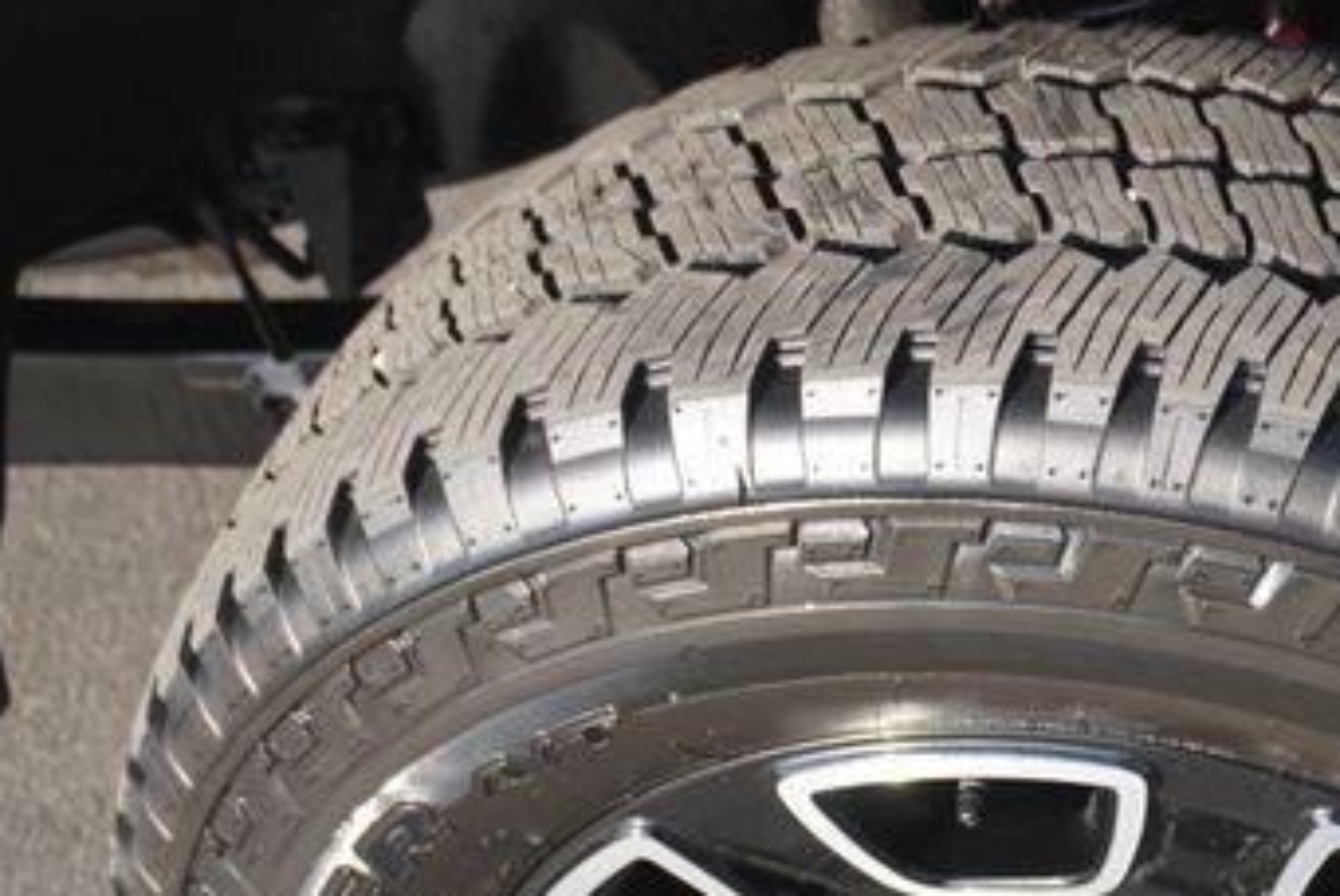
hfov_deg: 31.0
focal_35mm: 62
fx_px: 2310
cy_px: 821
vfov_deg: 21.4
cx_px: 1179
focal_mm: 22
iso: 100
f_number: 4
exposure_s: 1/160
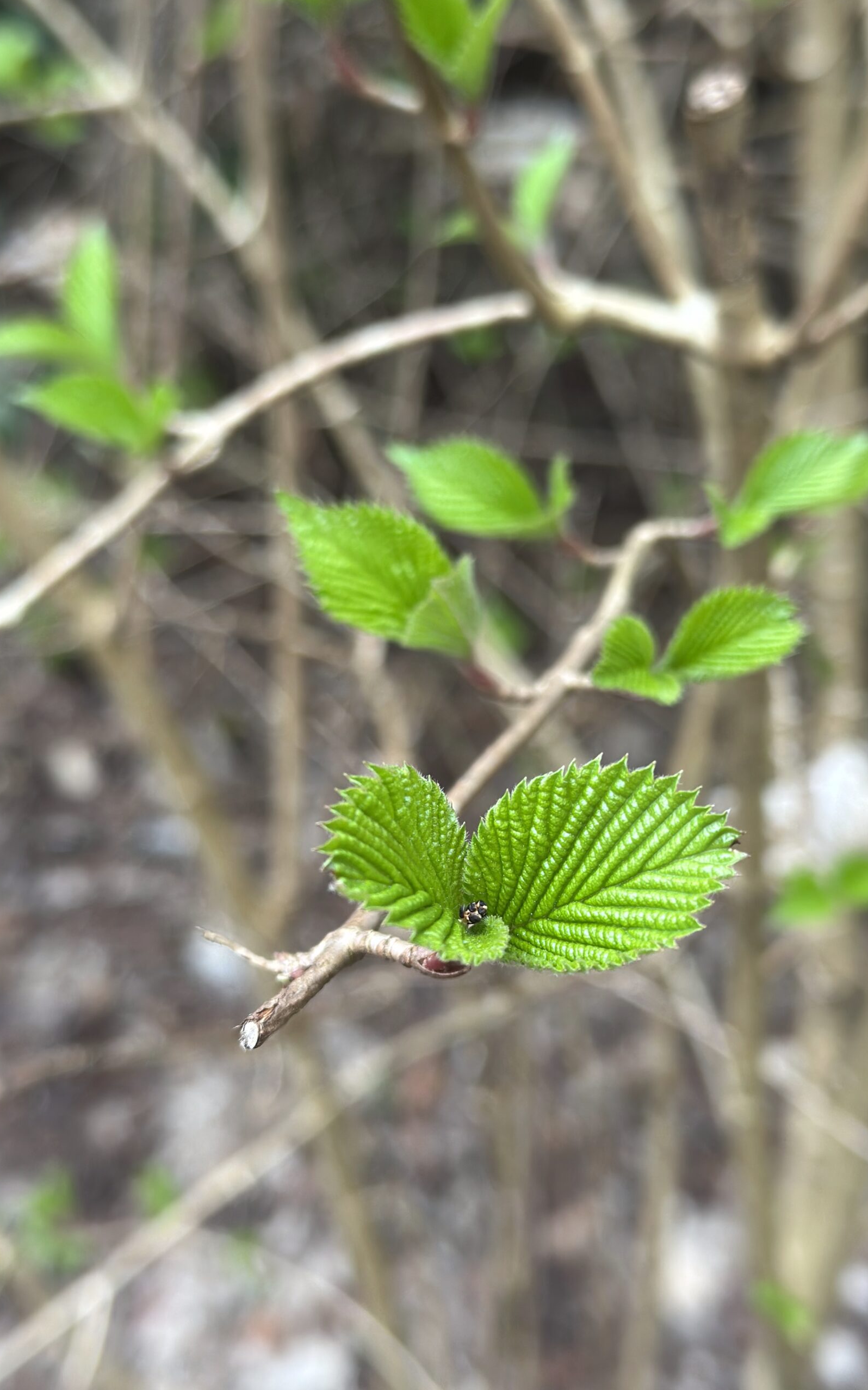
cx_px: 437
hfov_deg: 25.3
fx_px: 1931
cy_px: 694
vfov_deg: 39.6
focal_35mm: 51
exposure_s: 1/125
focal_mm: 6.86
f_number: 1.78
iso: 64
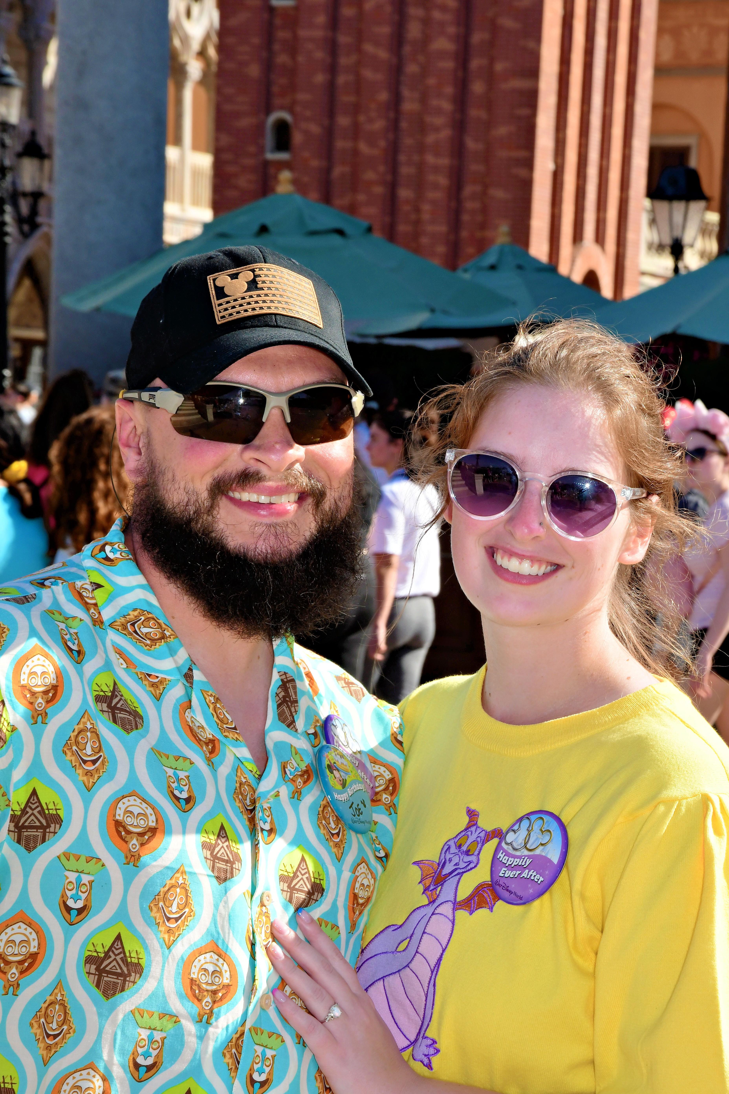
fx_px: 4100
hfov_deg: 10.2
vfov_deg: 15.2
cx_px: 364
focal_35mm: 135
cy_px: 547
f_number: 16
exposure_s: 1/250
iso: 400
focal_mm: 90
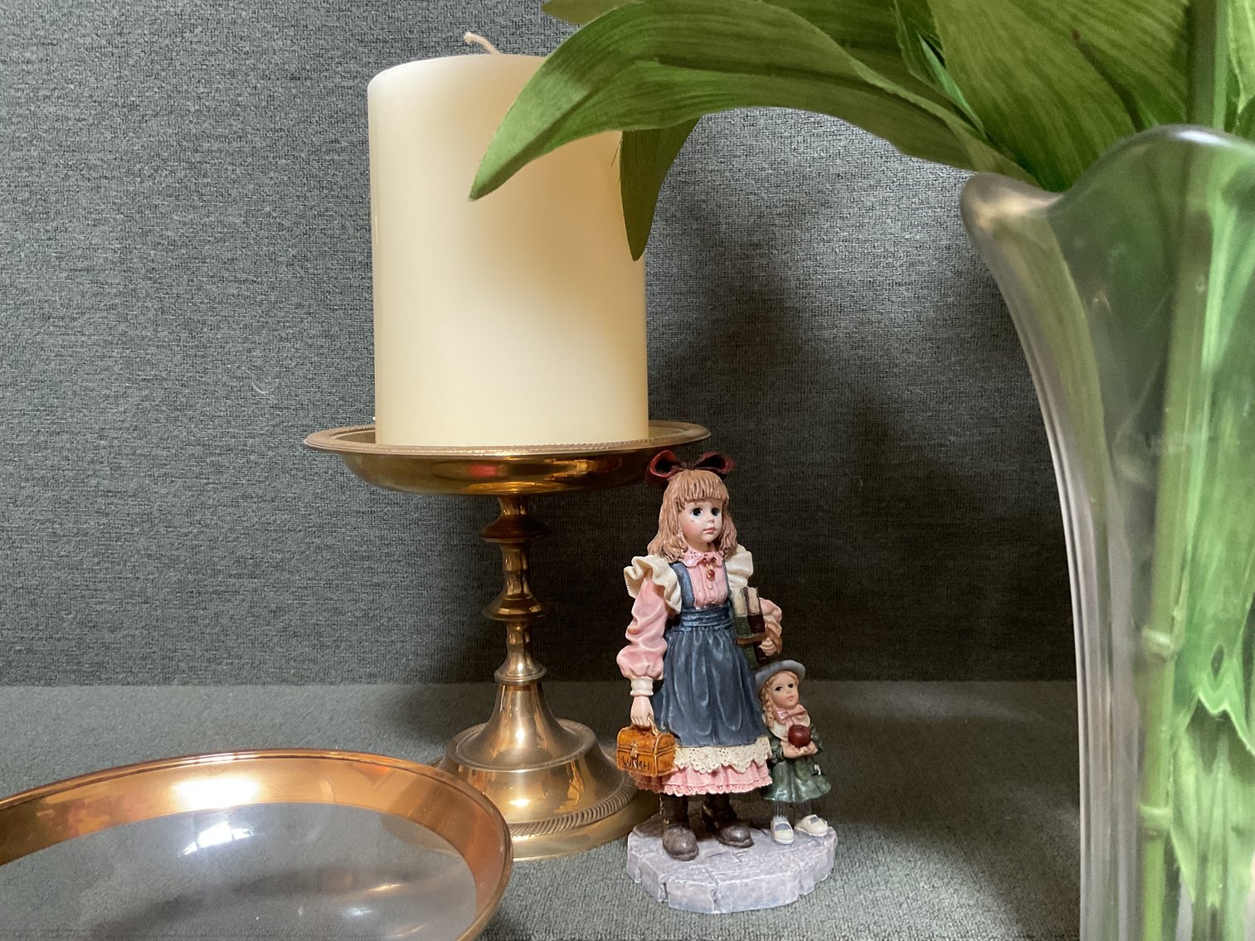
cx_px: 628
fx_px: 1051
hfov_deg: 61.7
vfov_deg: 48.2
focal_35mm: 29
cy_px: 470
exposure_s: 1/60
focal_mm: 3
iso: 250
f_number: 1.8
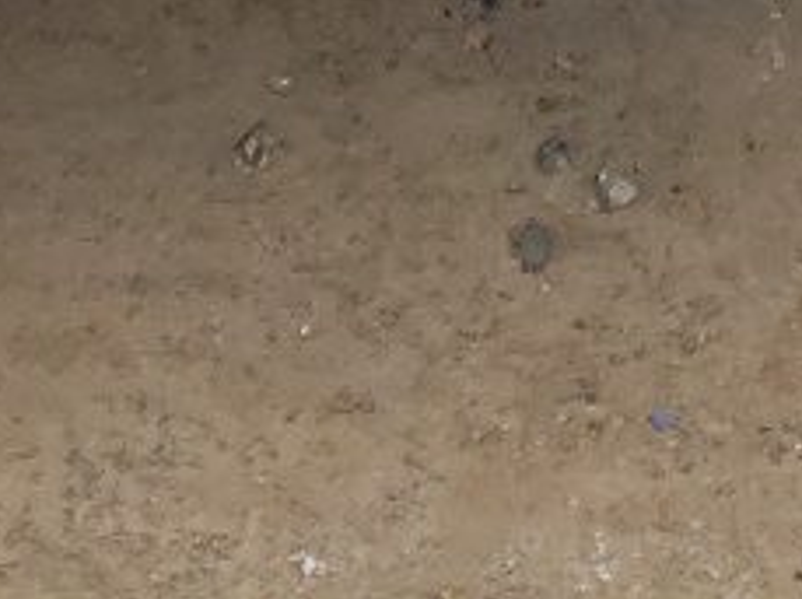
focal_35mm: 182
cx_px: -189
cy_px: -1492
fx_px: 4210
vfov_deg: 6.9
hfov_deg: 10.7
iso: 50
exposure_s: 1/833
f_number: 1.5
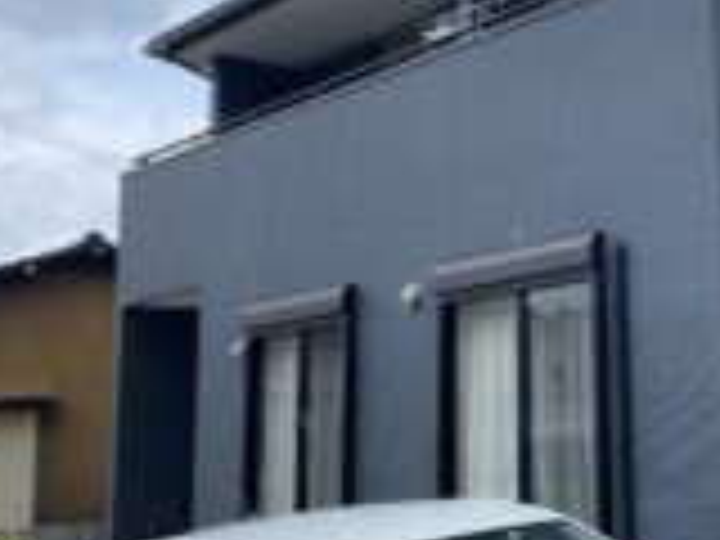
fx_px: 1186
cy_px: 191
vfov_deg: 25.6
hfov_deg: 30.8
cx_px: 756
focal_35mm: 57
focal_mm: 4.2
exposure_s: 1/2020
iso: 32
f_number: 1.6
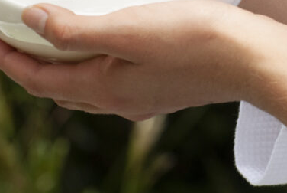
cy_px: -18
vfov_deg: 3.4
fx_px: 3258
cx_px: 253
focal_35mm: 408
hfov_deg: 5.0
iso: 200
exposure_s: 1/320
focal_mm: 100
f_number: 9
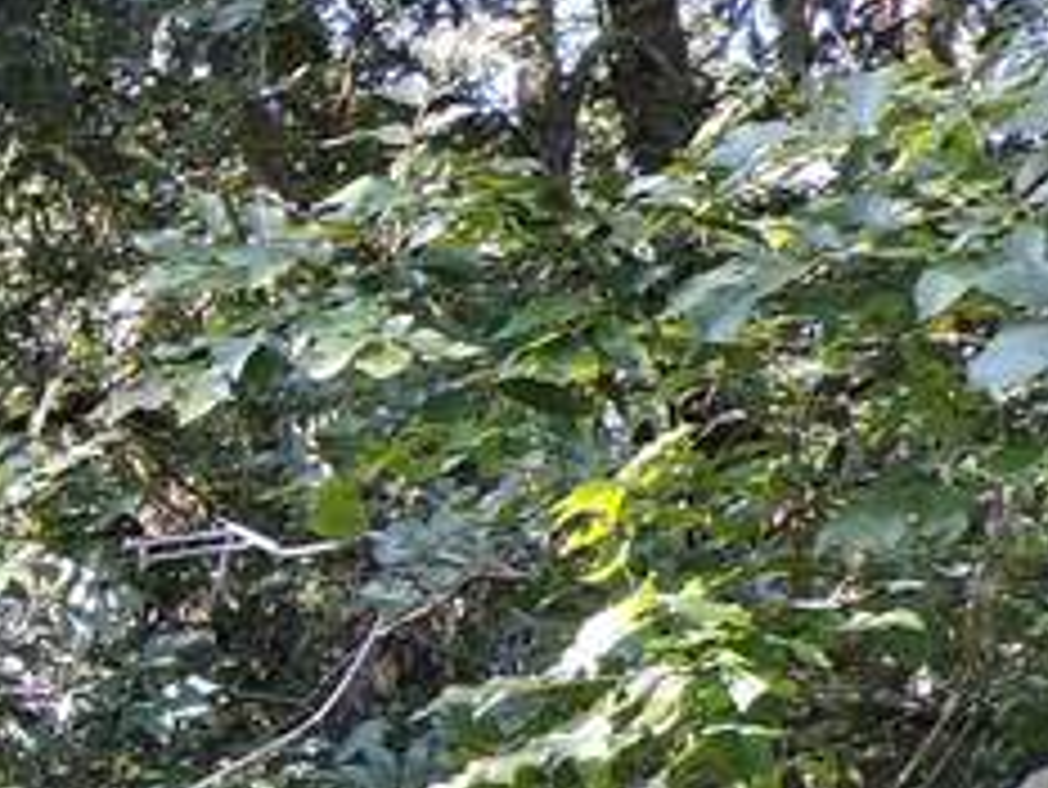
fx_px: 3998
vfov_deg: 10.8
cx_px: -1300
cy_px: 1184
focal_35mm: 132
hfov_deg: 12.4
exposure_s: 1/30
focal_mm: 4.3
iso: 100
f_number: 3
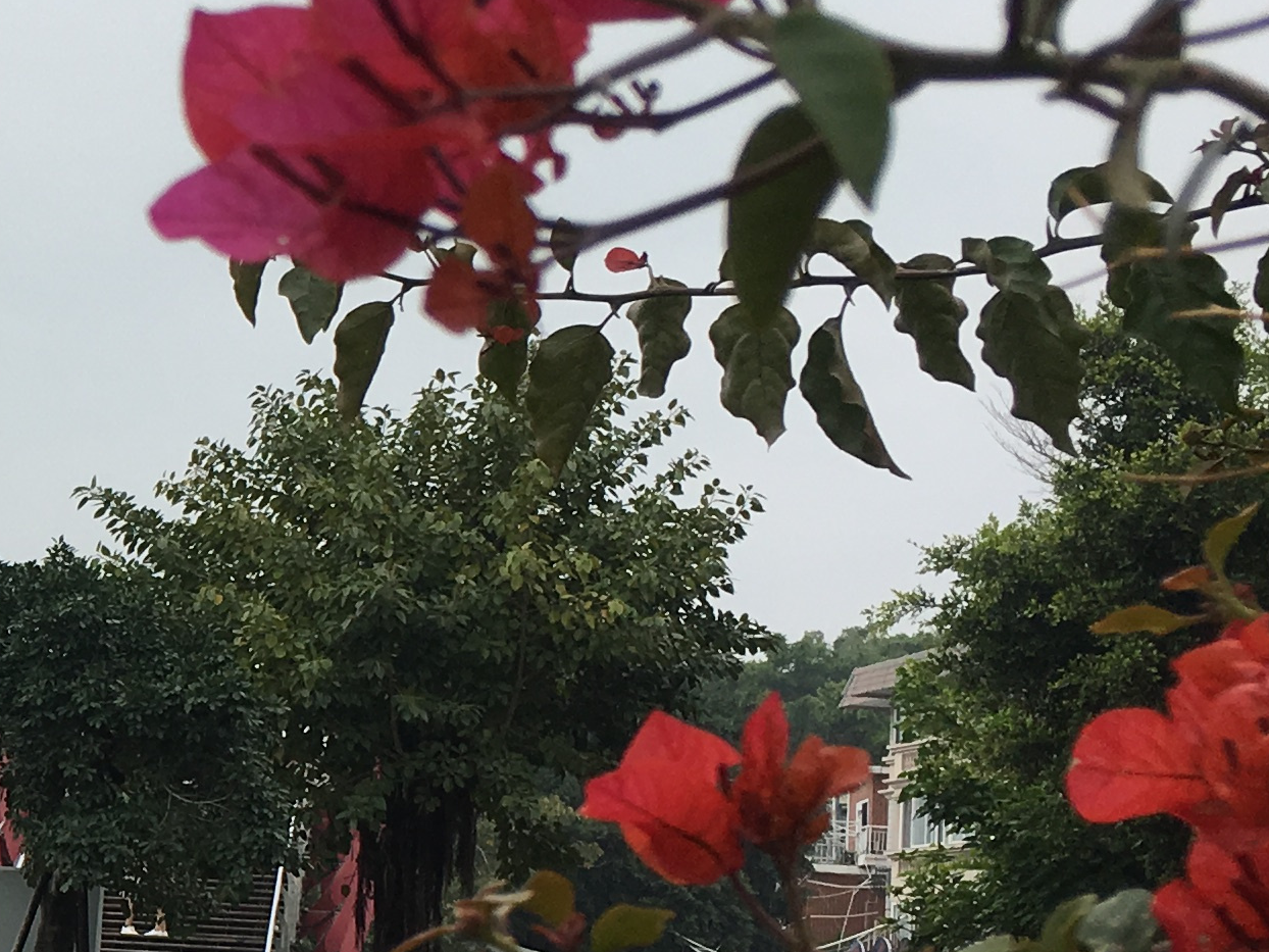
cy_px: 788
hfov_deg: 19.3
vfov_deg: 15.6
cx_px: -374
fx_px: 3446
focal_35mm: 94
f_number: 2.2
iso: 25
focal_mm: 4.15
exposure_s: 1/884
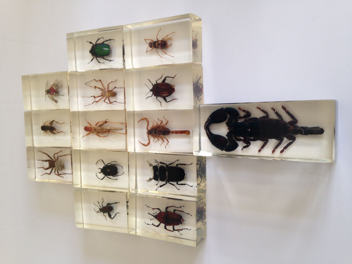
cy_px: 132
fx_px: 336
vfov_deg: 42.9
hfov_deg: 55.4
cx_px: 176
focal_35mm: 33
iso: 64
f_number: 2.4
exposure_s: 1/20
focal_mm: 4.12
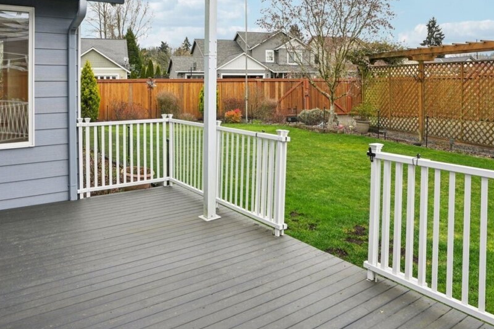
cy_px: 79
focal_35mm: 28
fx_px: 384
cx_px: 230
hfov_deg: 65.4
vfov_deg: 44.7
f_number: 11
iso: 100
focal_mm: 16
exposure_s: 1/30
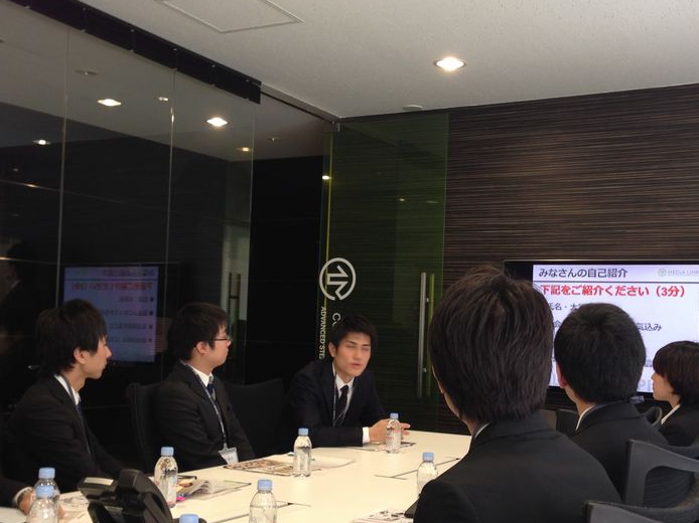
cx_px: 377
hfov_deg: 40.4
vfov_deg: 30.8
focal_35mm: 47
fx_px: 949
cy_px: 310
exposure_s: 1/24
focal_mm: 4.12
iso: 50
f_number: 2.4
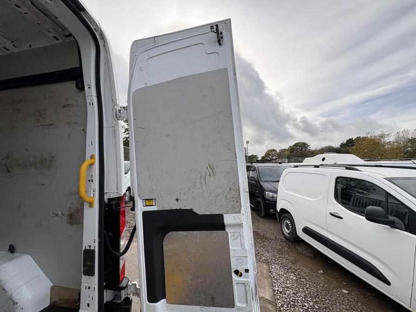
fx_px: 168
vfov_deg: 85.7
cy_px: 156
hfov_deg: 102.1
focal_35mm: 14
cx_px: 208
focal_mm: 2.22
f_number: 2.2
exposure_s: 1/669
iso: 40
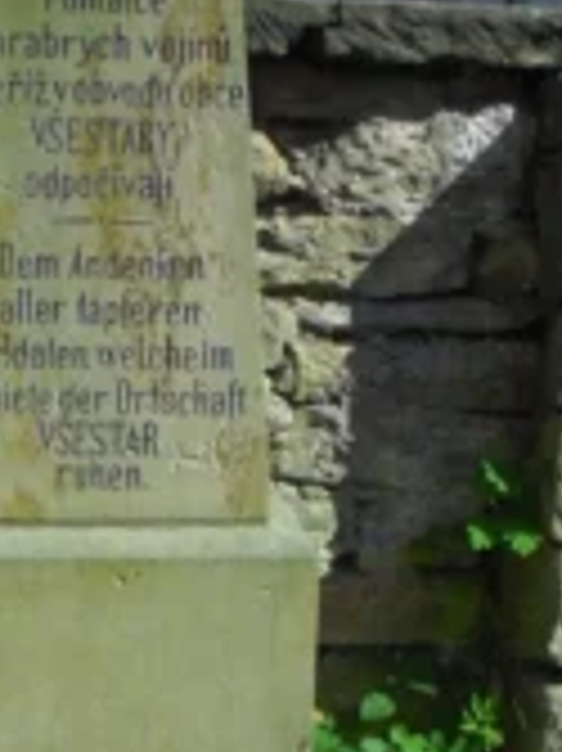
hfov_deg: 18.3
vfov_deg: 24.4
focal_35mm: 80
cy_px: 387
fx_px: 1734
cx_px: 126
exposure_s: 1/800
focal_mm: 6.2
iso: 400
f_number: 8
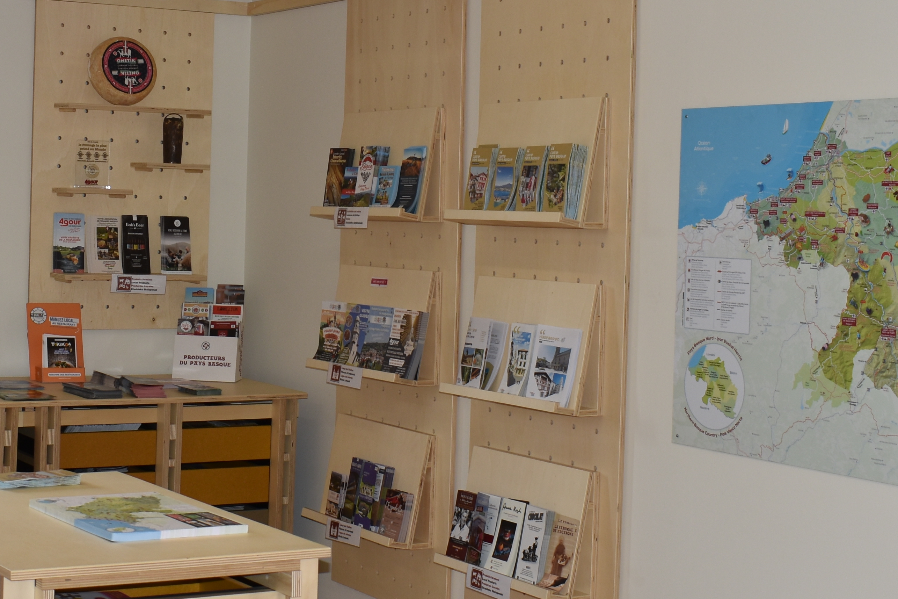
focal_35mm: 70
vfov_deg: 19.4
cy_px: 251
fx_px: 1746
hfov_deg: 28.4
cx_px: 226
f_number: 5.6
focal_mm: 20
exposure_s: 1/125
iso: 110
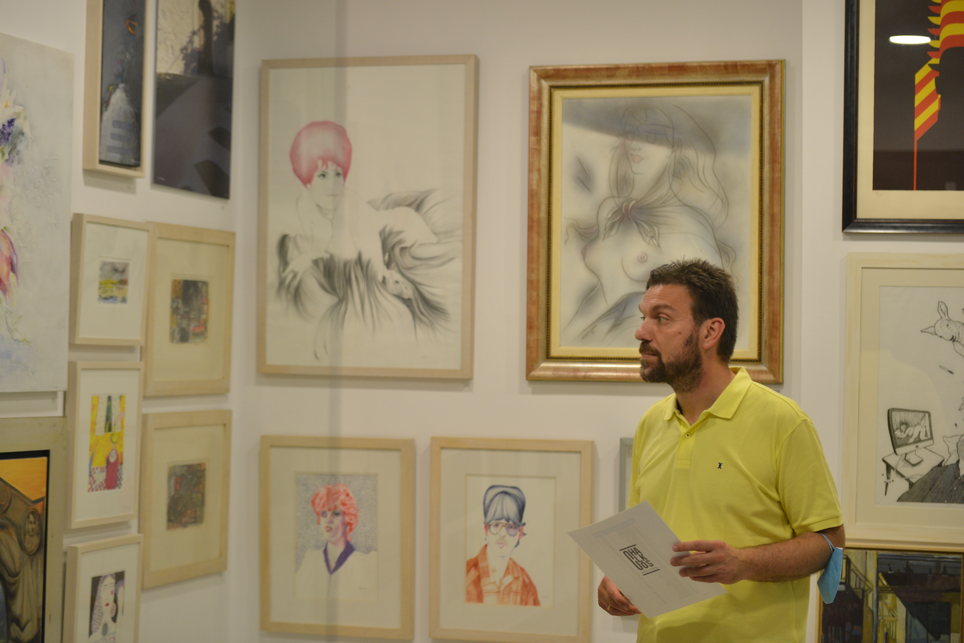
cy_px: 306
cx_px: 476
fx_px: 1981
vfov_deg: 18.4
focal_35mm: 74
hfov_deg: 27.3
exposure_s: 1/250
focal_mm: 70
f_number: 2.8
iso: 1000
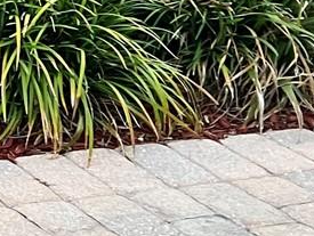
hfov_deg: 10.6
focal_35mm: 151
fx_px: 1372
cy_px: -279
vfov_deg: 9.1
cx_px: -502
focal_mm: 5.7
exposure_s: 1/60
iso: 160
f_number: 1.5
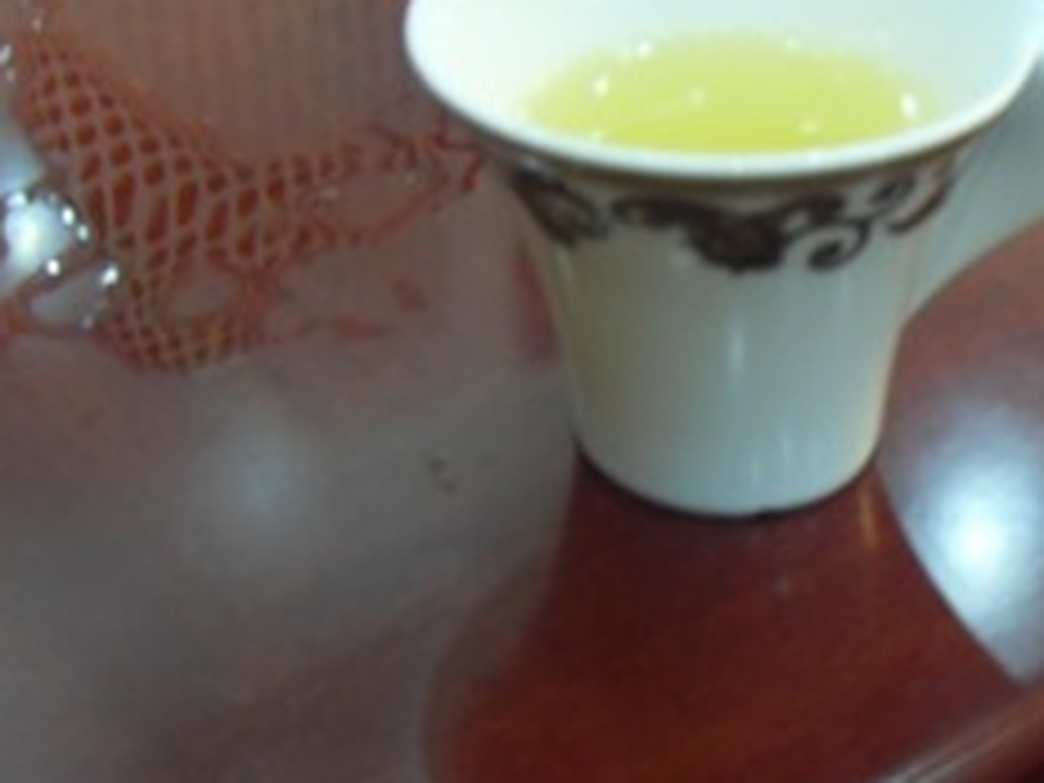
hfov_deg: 26.0
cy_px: 428
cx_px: 770
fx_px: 2232
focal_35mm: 74
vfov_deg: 19.9
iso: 200
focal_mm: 6.6
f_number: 3.5
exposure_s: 1/4
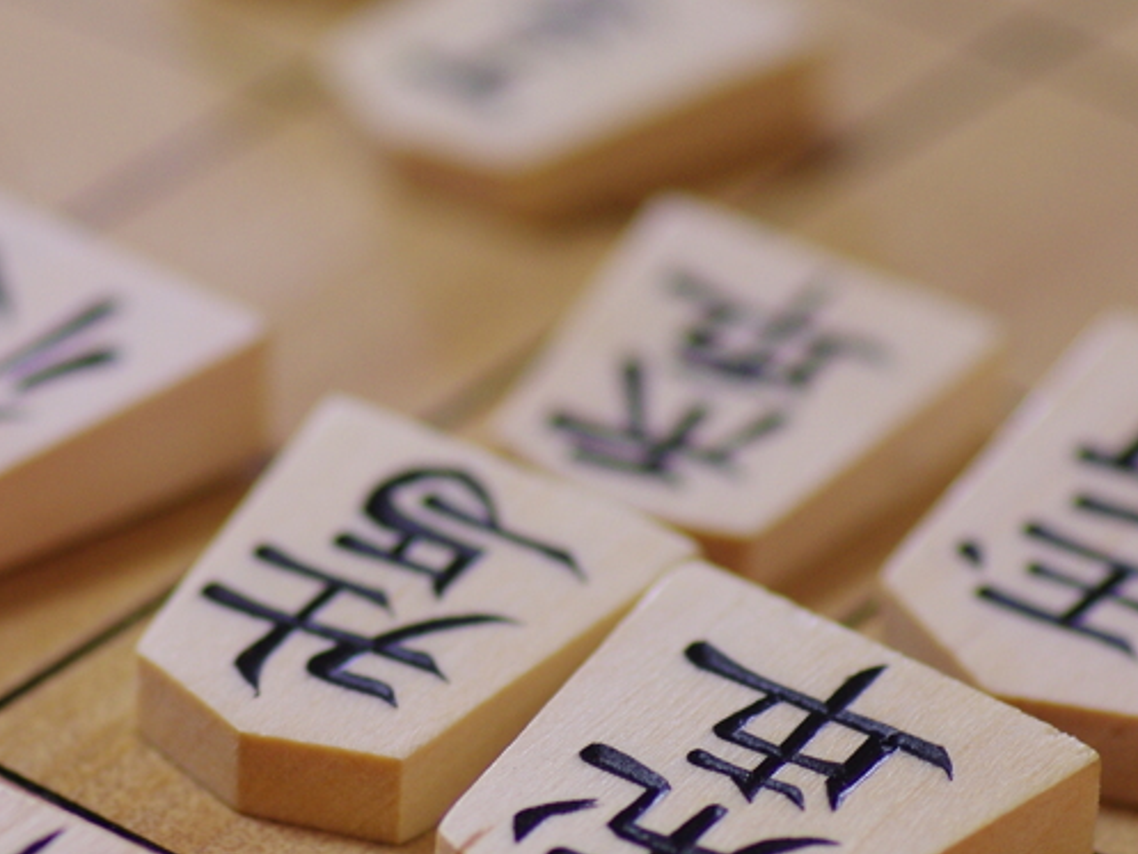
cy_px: 723
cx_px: 444
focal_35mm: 267
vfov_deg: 5.6
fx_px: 8780
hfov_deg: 7.4
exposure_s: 1/30
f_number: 2.8
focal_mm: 90
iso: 400
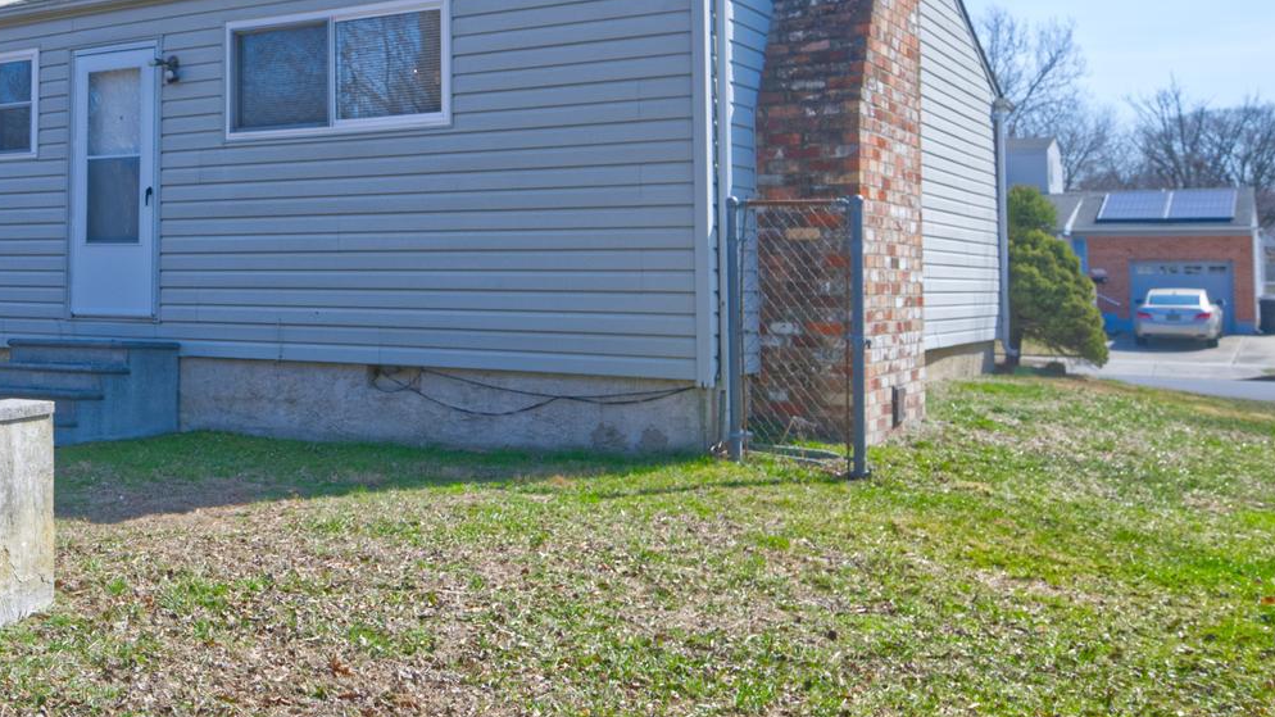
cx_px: 132
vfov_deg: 27.9
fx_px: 1423
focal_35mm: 42
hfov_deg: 44.1
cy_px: 188
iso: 400
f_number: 5
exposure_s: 1/1250
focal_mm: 19.5
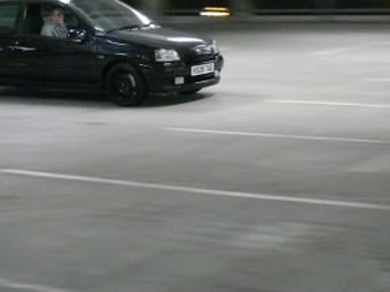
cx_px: 173
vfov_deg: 15.0
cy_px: 64
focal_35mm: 98
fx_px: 1103
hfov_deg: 20.0
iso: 800
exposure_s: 1/30
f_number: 2.8
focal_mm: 7.4
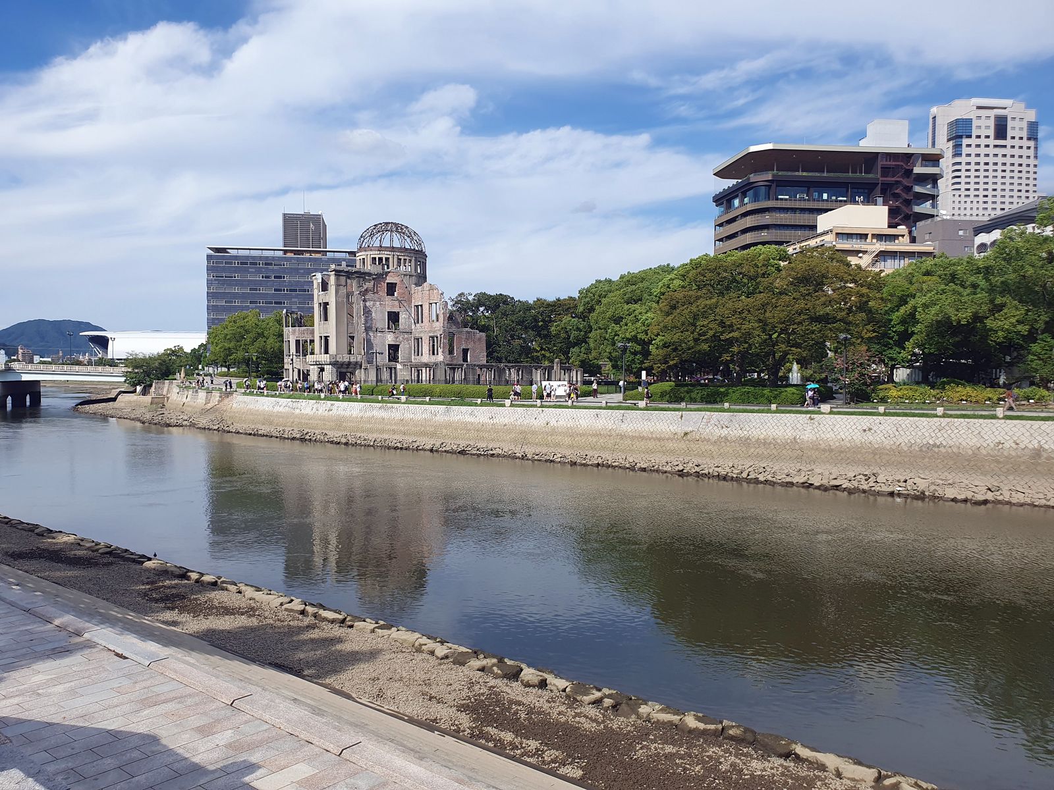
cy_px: 395
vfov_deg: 53.1
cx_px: 527
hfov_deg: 67.3
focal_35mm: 26
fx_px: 792
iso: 50
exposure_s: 1/1560
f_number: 2.4
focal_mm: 4.32
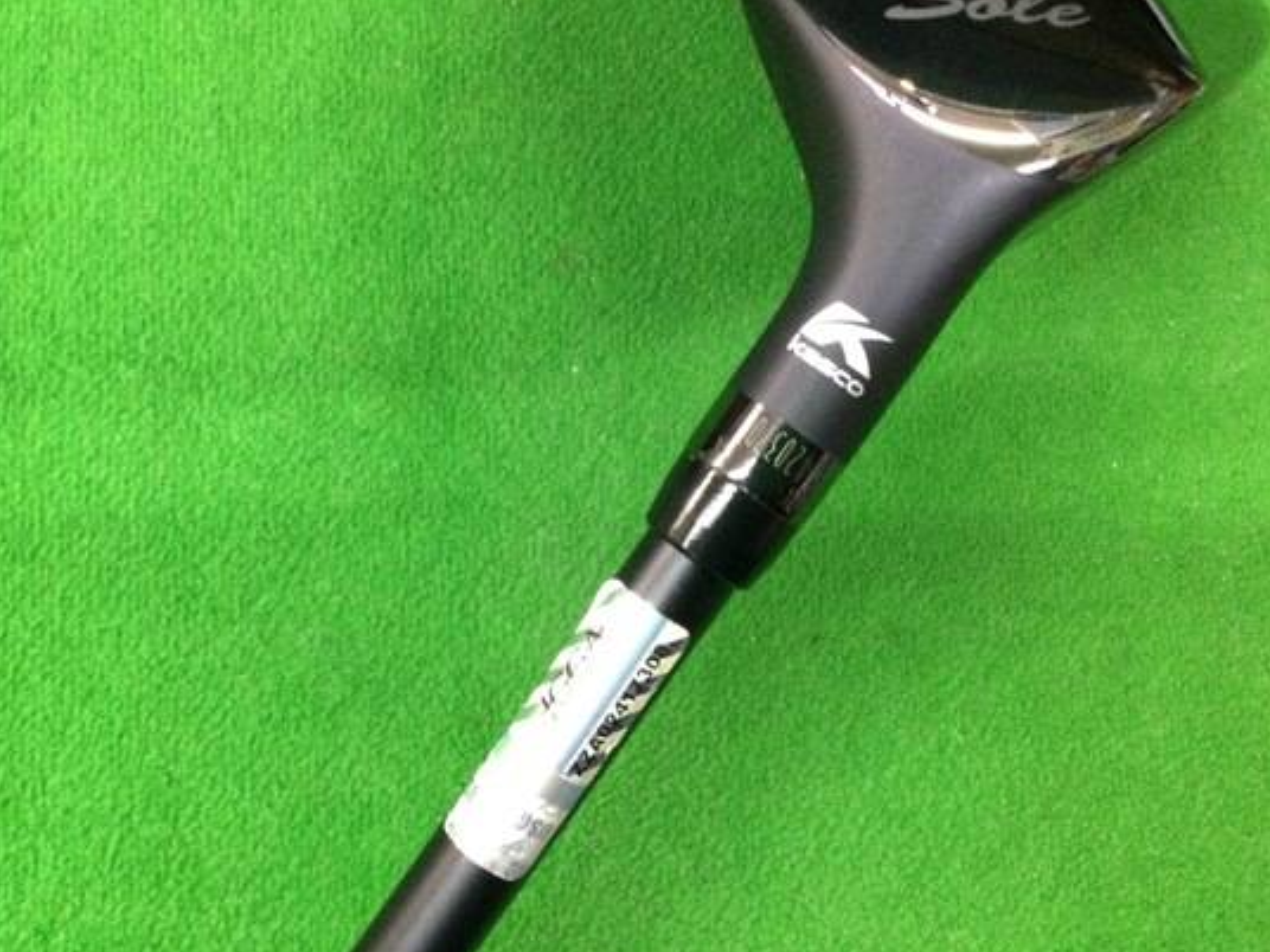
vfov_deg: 38.6
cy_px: 523
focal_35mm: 37
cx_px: 597
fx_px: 1357
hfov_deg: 50.1
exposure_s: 1/30
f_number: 2.4
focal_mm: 3.3
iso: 250
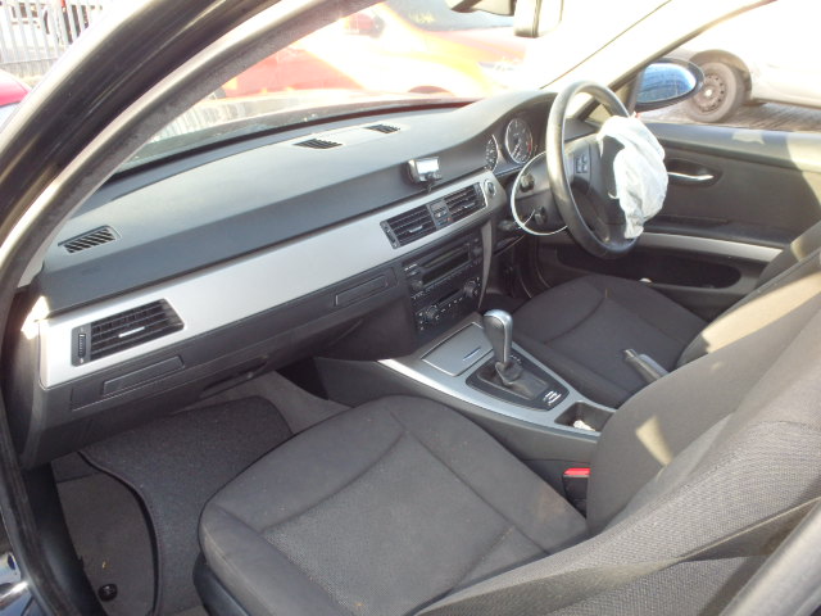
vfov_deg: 49.7
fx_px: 664
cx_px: 410
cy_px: 308
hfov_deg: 63.4
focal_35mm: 28
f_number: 3.9
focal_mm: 5
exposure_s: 1/50
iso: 200
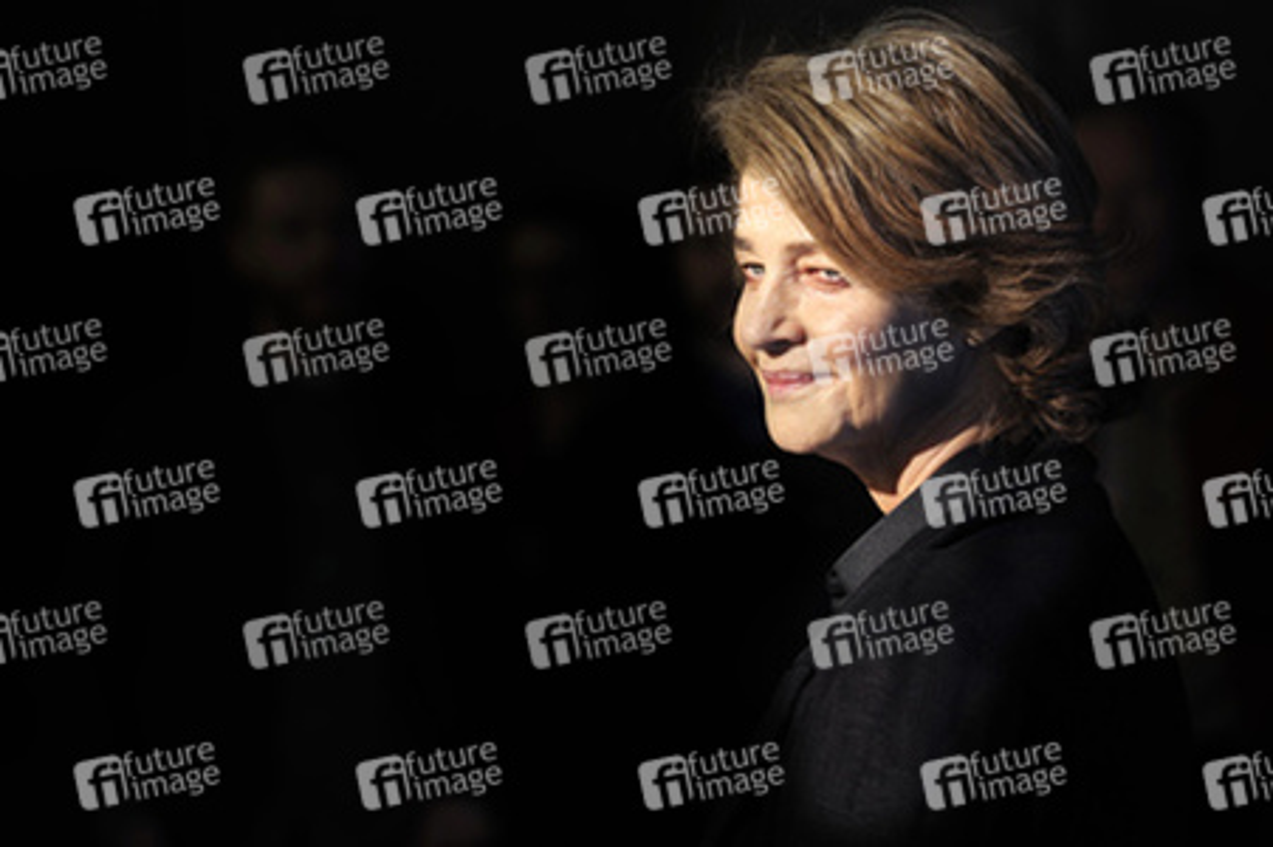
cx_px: 636
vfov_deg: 6.9
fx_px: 7067
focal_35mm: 200
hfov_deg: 10.3
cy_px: 424
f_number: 5.6
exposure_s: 1/200
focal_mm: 200
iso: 200
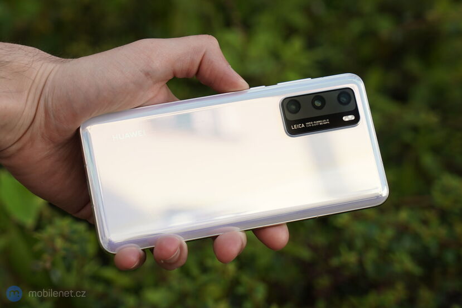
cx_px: 231
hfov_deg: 28.9
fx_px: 898
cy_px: 154
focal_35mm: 70
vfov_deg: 19.4
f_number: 5.6
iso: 100
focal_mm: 70
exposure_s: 1/125
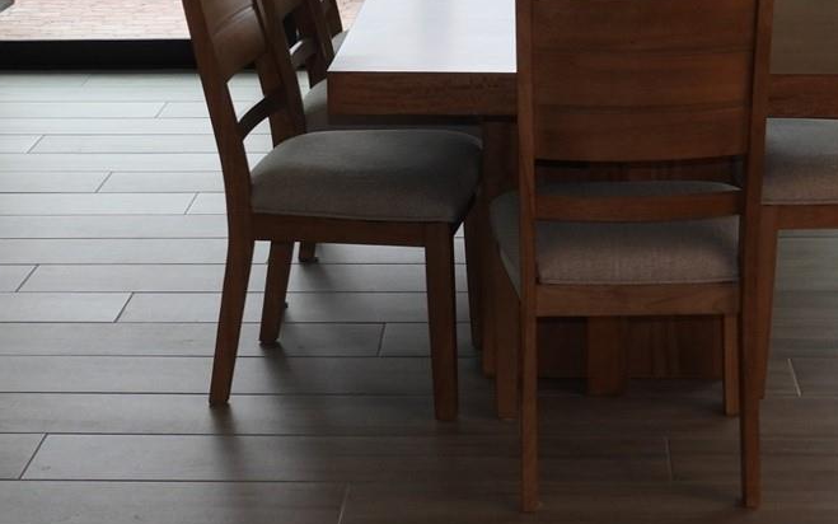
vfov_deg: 12.5
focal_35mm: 103
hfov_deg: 20.2
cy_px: -59
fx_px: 2353
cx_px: 529
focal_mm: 7.1
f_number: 3.2
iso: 100
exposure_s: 1/80
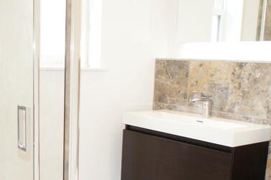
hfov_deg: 30.6
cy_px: 134
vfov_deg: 20.7
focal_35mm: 65
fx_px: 489
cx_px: 75
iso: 320
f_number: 2.8
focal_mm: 16
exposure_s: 1/60
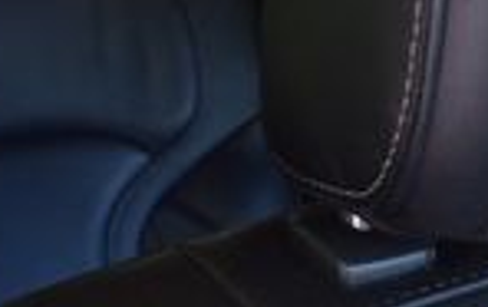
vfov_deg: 11.0
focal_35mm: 119
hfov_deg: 16.3
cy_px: 276
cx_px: 689
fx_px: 1585
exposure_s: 1/250
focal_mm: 18
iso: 720
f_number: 3.5
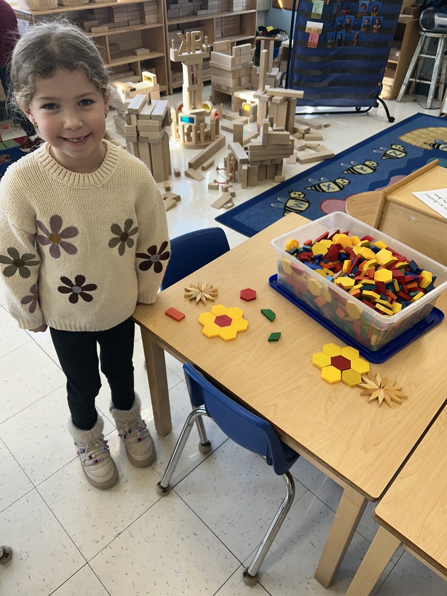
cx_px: 224
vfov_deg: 67.3
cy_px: 298
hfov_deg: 53.1
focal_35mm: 26
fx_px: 448
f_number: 1.5
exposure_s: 1/120
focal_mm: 5.7
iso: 80
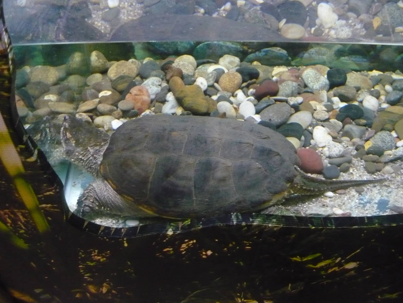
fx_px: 396
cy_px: 152
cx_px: 200
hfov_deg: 54.0
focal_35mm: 34
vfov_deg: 41.8
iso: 800
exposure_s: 1/15
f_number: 2.8
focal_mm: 5.5
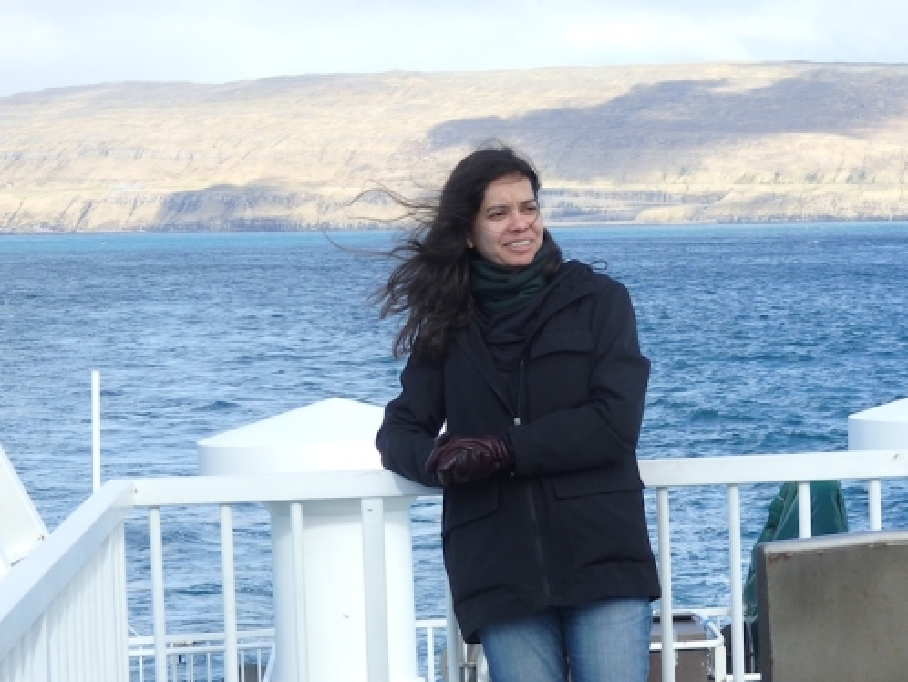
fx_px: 2965
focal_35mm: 113
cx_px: 543
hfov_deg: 17.4
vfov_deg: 13.1
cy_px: 297
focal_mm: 15.8
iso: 125
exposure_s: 1/320
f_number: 4.8
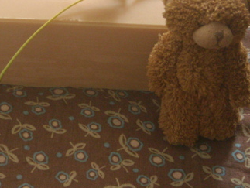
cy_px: 49
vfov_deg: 10.5
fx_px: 1019
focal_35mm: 141
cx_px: 61
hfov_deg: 13.9
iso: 400
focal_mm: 12.3
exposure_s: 1/12
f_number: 3.9
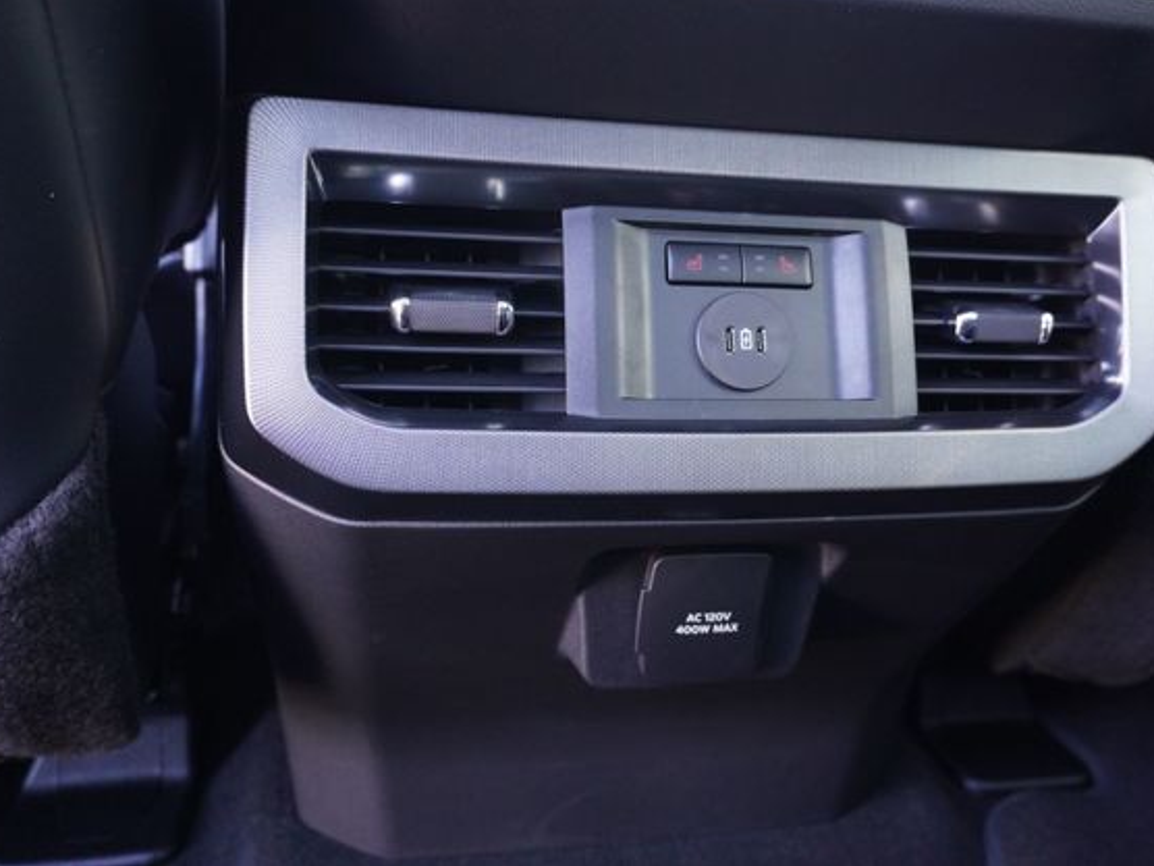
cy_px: 424
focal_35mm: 32
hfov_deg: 57.4
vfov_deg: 44.7
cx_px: 635
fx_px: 1052
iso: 2000
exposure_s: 1/60
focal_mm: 19
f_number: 4
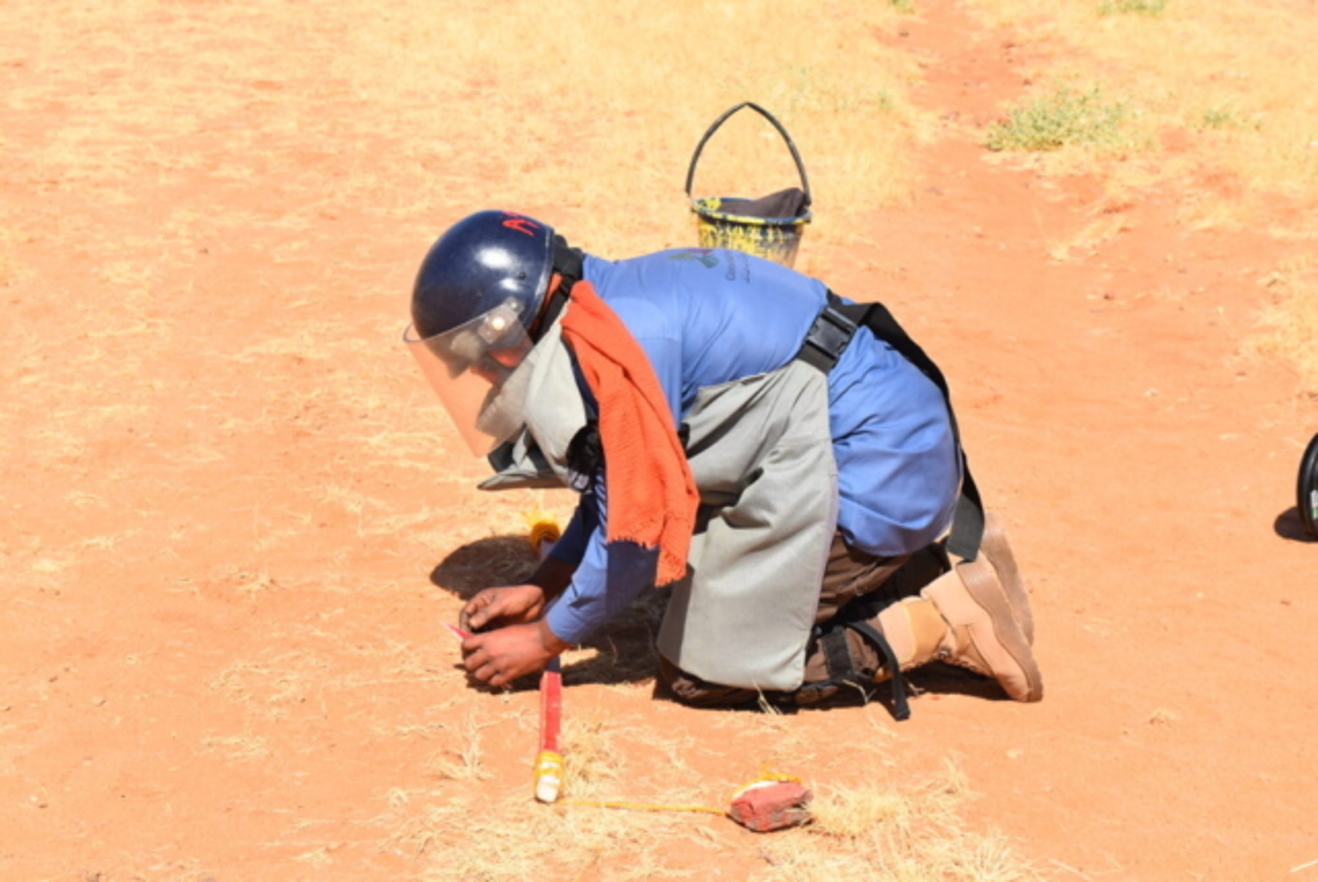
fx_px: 2473
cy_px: 441
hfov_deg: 29.8
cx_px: 659
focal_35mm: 68
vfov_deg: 20.2
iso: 200
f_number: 10
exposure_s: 1/400
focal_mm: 45
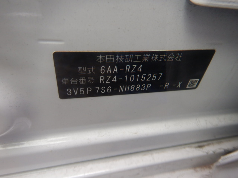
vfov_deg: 56.8
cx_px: 119
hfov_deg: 71.6
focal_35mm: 24
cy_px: 89
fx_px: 165
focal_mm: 4.3
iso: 180
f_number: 2.8
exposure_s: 1/30
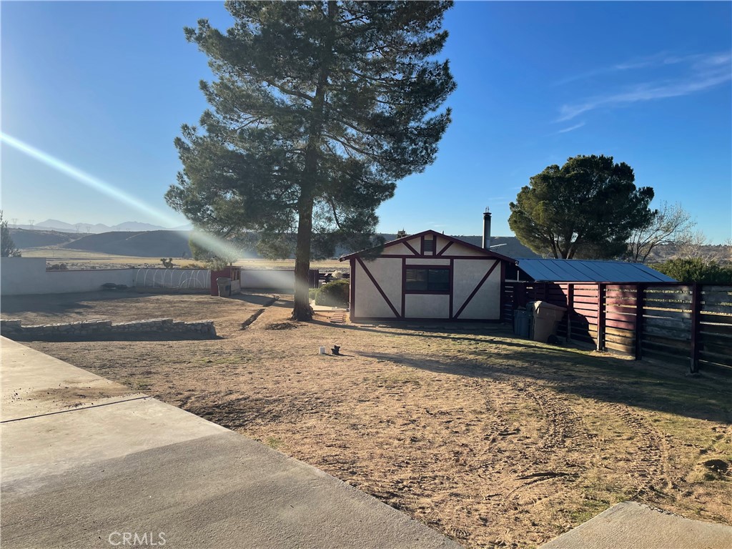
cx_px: 366
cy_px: 274
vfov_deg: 53.1
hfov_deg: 67.3
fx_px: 550
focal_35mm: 26
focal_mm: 4.2
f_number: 1.6
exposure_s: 1/2681
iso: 32
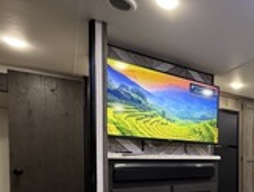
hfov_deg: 51.9
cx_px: 234
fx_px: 221
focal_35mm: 30
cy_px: 166
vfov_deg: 43.6
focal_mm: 2.22
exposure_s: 1/60
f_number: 2.2
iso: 400
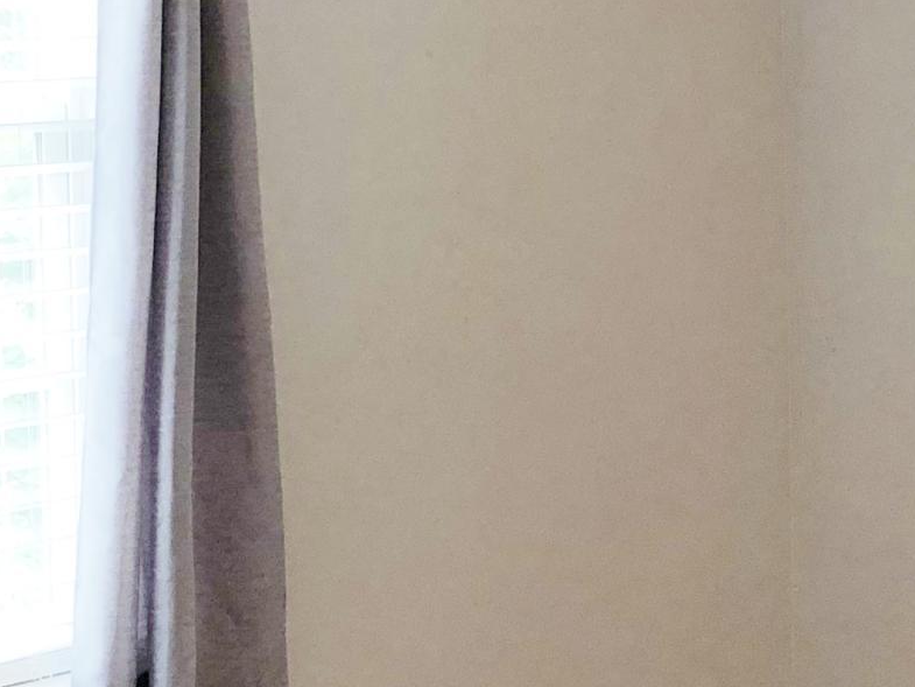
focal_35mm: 107
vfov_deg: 13.8
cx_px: 886
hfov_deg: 18.0
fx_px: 2829
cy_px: 170
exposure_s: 1/30
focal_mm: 3.99
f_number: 1.8
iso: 25
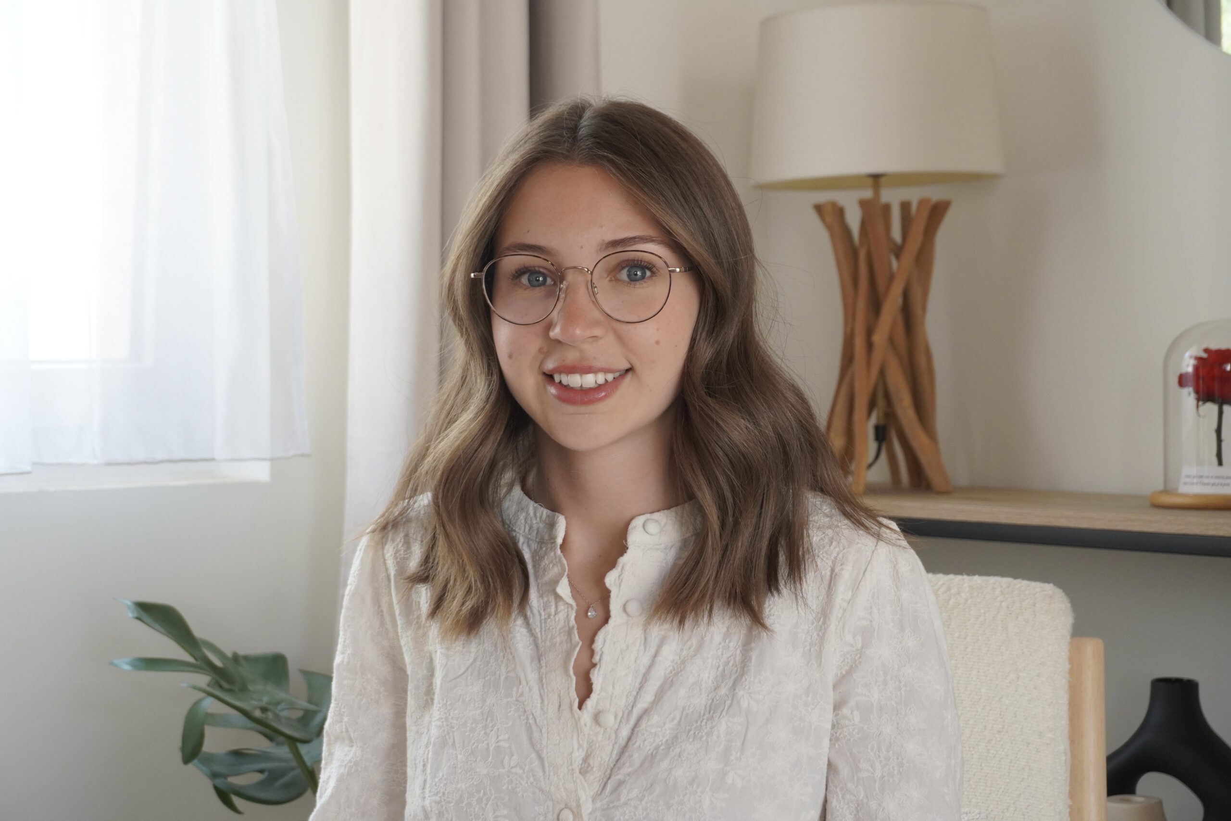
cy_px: 410
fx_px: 2154
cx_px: 616
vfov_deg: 21.6
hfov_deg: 31.9
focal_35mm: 63
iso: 1000
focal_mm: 42
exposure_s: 1/160
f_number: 5.6
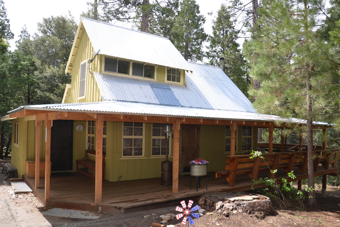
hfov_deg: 65.5
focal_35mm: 28
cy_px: 115
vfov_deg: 46.4
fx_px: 264
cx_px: 172
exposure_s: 1/250
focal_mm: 18
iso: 100
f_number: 5.6
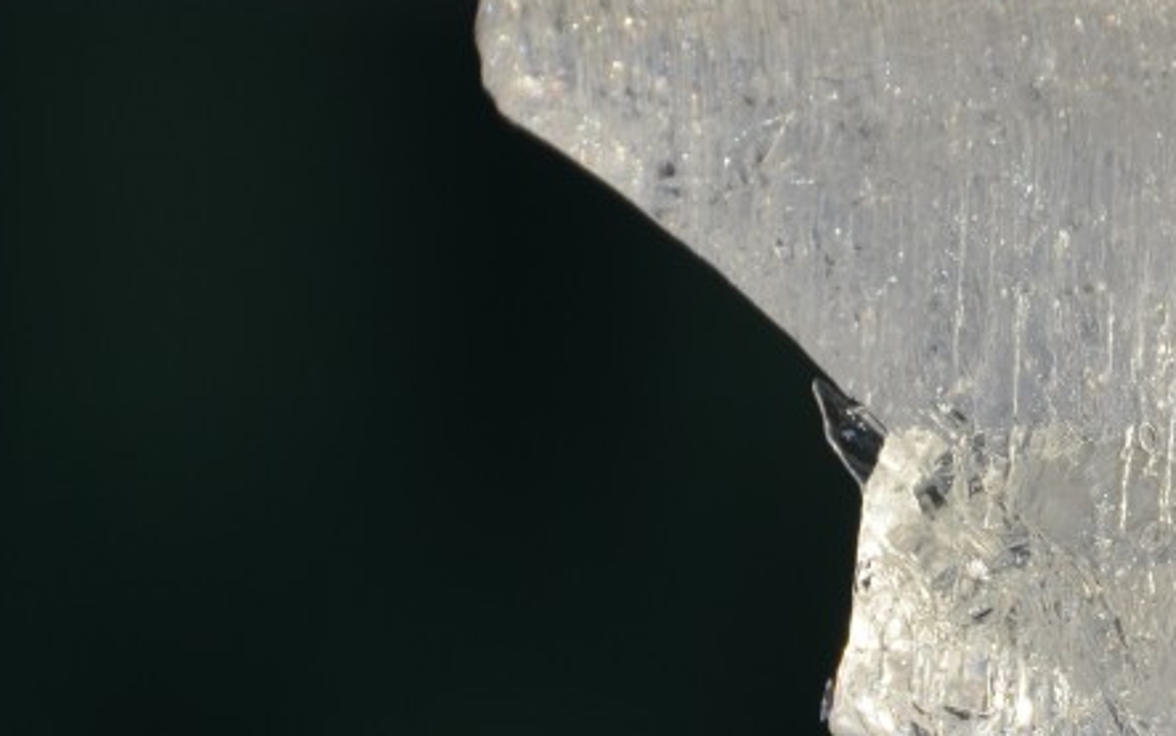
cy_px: 545
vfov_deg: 1.3
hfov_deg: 2.1
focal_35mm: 1006
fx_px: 32246
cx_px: 1274
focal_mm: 270
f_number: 8
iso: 200
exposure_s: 1/1000
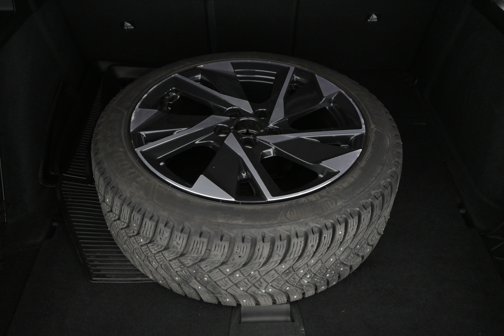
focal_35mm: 34
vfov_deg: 38.4
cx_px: 252
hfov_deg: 55.1
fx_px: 483
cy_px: 168
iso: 2500
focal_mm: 23
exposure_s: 1/60
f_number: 4.2
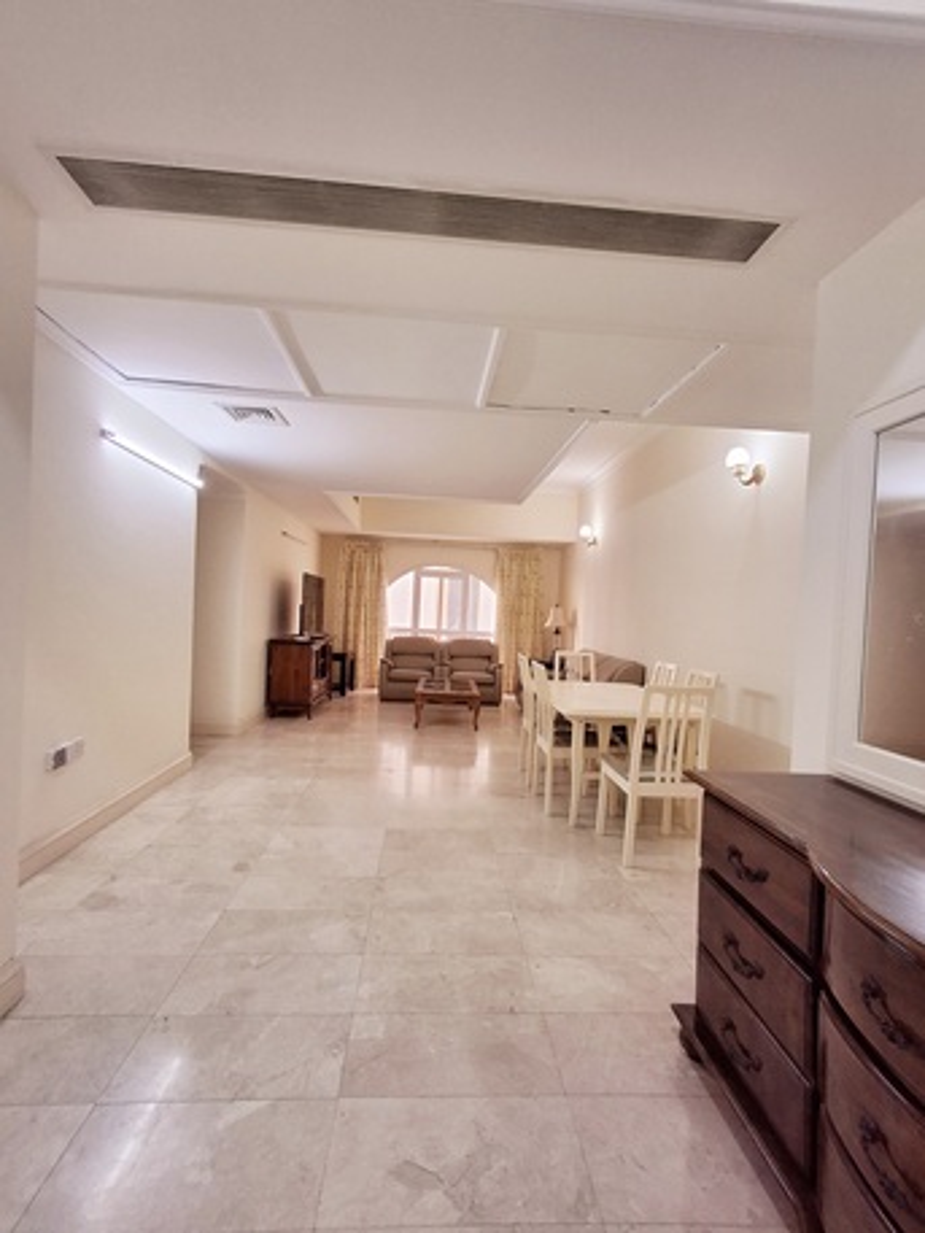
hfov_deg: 78.1
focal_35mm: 16
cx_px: 462
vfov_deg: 94.5
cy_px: 616
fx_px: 570
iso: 100
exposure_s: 1/50
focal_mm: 1.64
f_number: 2.2
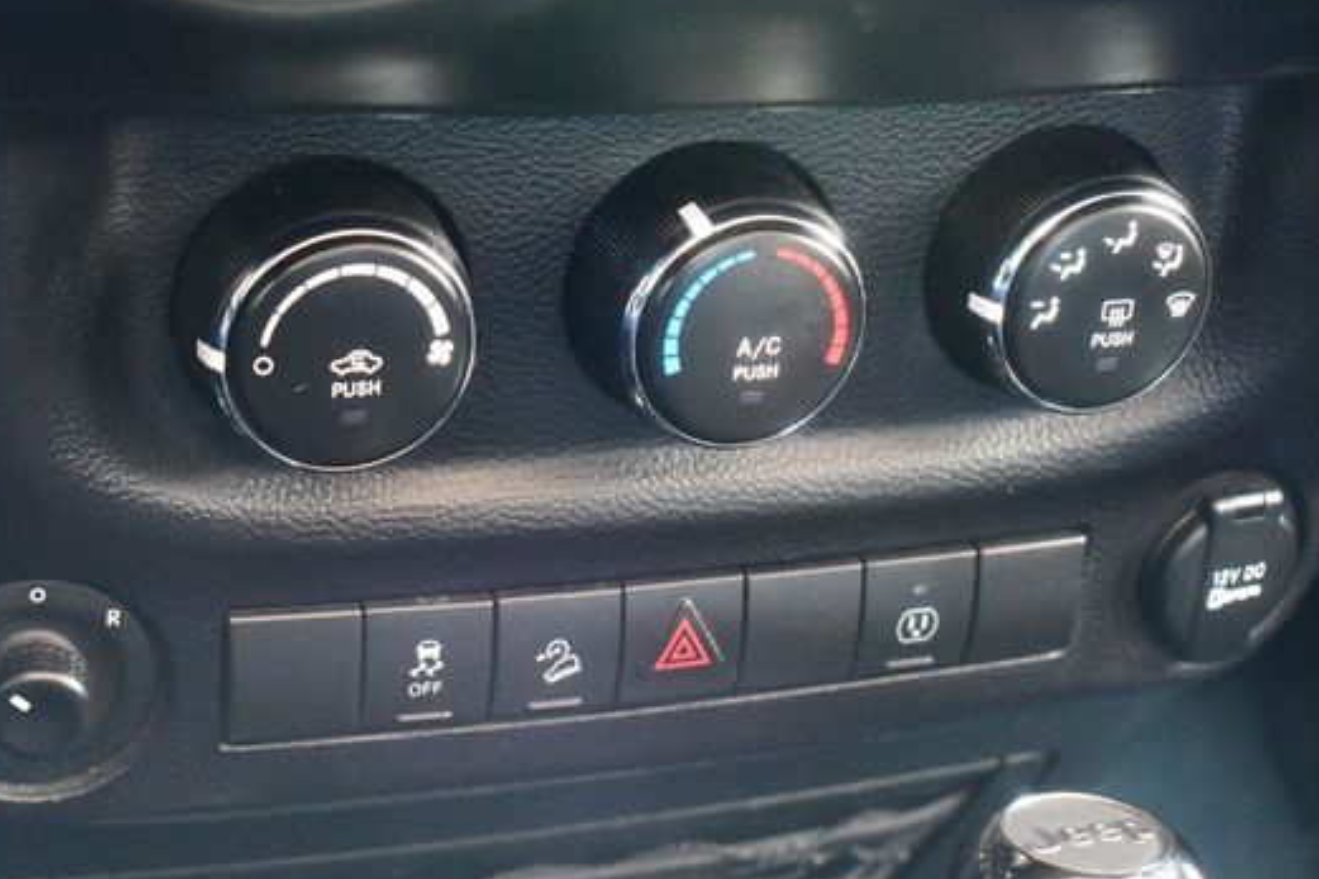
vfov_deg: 19.4
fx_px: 2564
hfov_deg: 28.8
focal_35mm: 70
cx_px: 575
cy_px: 431
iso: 12800
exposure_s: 1/40
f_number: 4.8
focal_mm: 38
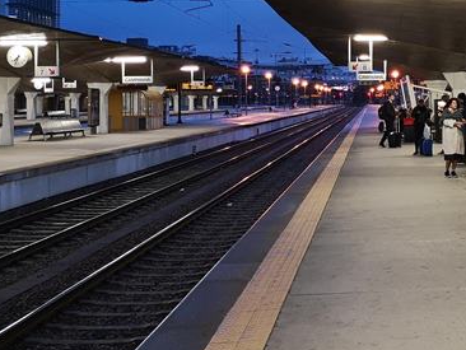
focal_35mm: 59
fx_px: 795
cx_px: 373
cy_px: 73
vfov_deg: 24.5
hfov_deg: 31.8
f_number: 1.8
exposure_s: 1/30
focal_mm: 3.95
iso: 200
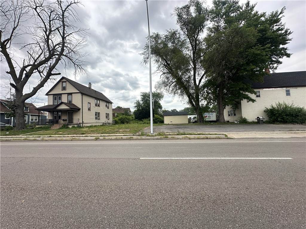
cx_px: 153
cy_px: 114
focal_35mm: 14
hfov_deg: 102.1
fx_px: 124
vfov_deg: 85.7
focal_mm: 2.22
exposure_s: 1/1114
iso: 50
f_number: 2.2
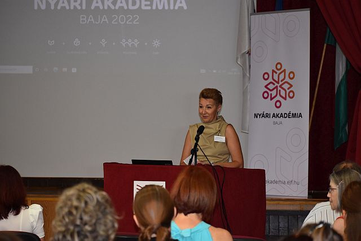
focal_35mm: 129
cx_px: 180
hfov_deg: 15.9
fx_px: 1294
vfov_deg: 10.6
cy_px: 120
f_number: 4.8
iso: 900
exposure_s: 1/125
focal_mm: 86
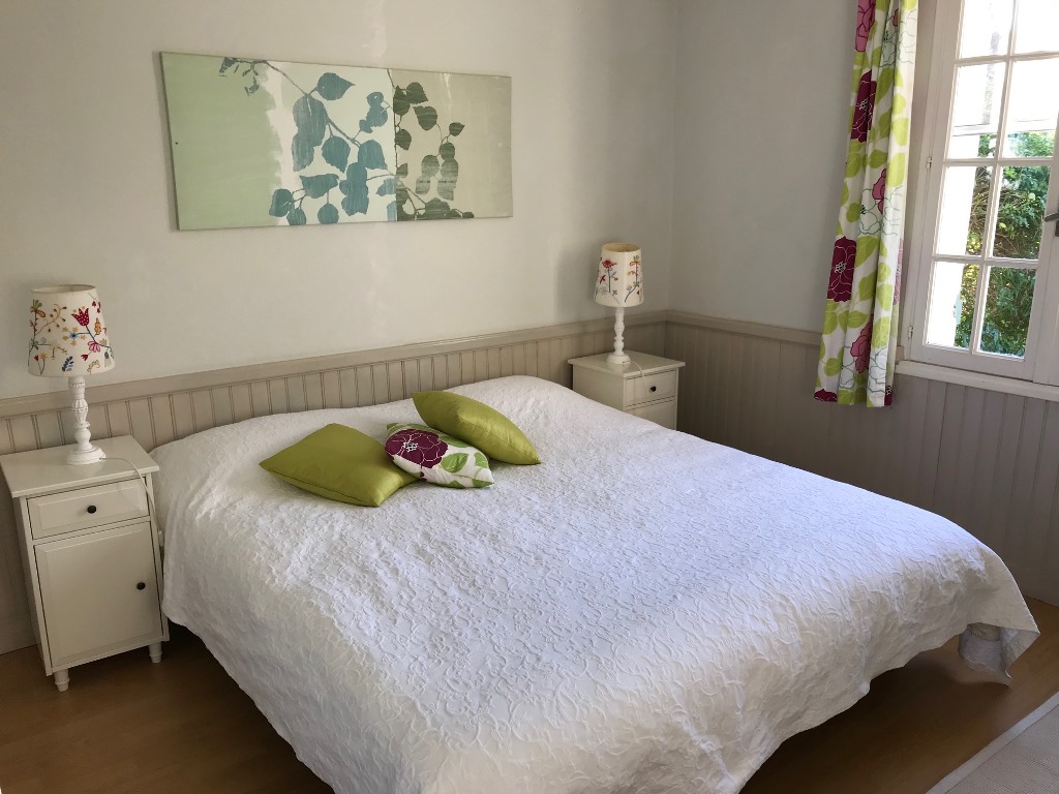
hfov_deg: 63.4
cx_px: 530
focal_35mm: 28
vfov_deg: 49.7
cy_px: 397
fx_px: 857
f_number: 1.8
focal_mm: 3.99
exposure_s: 1/50
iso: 25
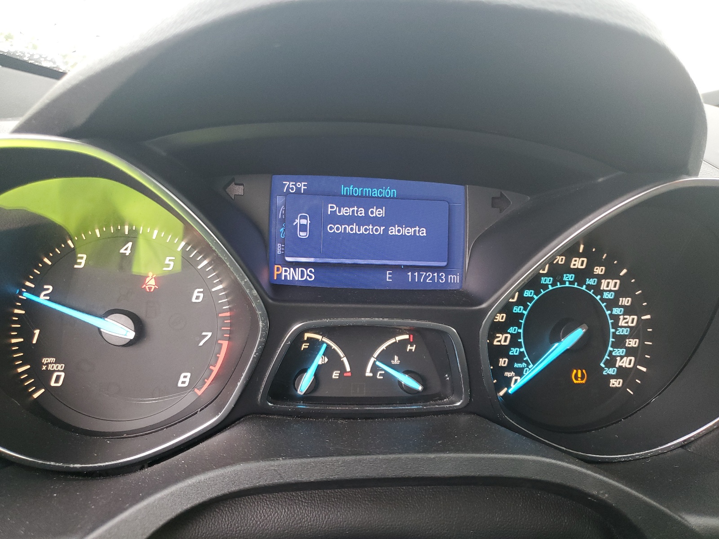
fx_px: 540
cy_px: 270
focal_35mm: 26
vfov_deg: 53.1
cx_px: 360
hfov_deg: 67.3
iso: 105
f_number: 1.5
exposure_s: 1/60.2
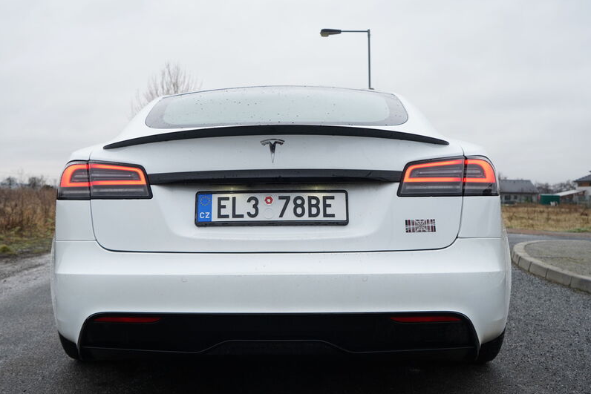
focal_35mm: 41
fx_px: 673
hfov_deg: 47.3
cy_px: 212
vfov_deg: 32.6
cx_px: 260
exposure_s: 1/160
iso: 500
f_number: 6.3
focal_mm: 34
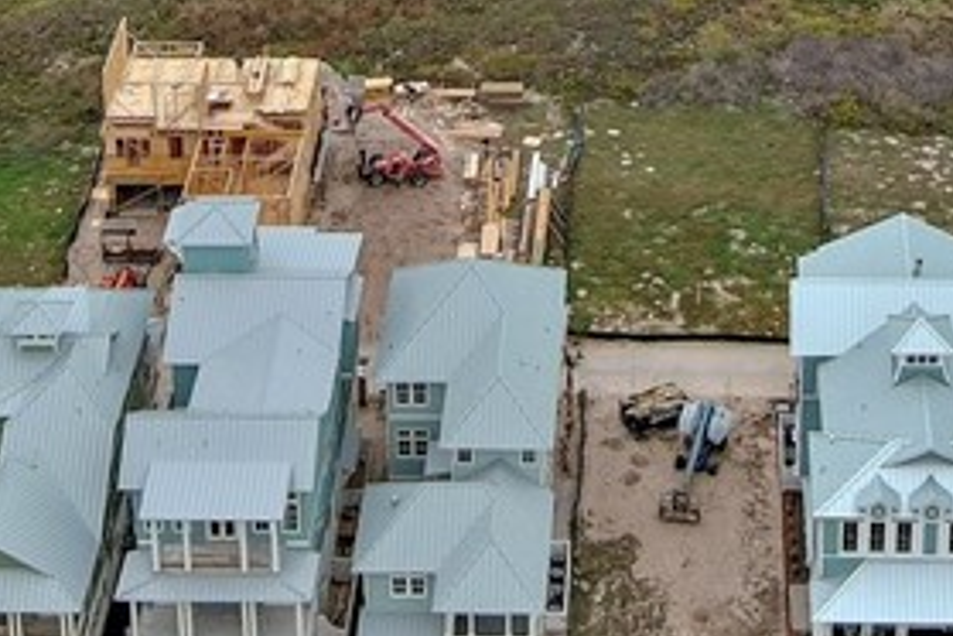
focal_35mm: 113
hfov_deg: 18.0
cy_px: -412
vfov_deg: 11.5
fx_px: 2991
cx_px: 700
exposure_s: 1/750
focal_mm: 10.57
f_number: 2.8
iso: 100
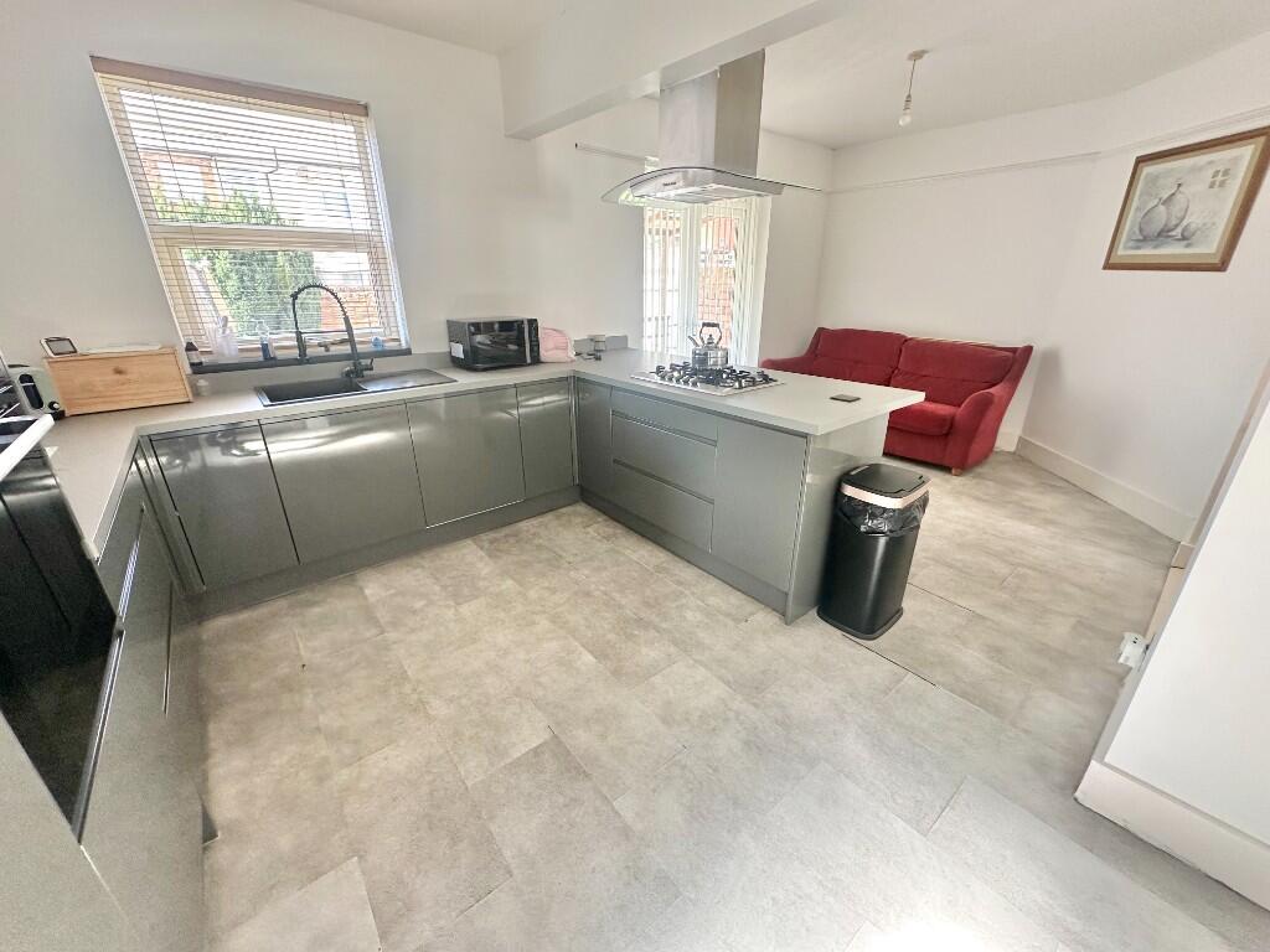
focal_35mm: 14
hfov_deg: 102.1
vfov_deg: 85.7
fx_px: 514
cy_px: 476
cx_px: 635
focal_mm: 2.22
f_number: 2.2
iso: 125
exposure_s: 1/99
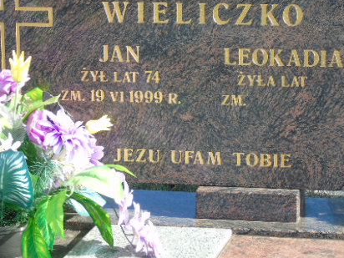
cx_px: 187
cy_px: 98
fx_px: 1451
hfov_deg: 13.5
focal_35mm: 146
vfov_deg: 10.2
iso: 80
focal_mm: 17
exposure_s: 1/160
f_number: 4.3
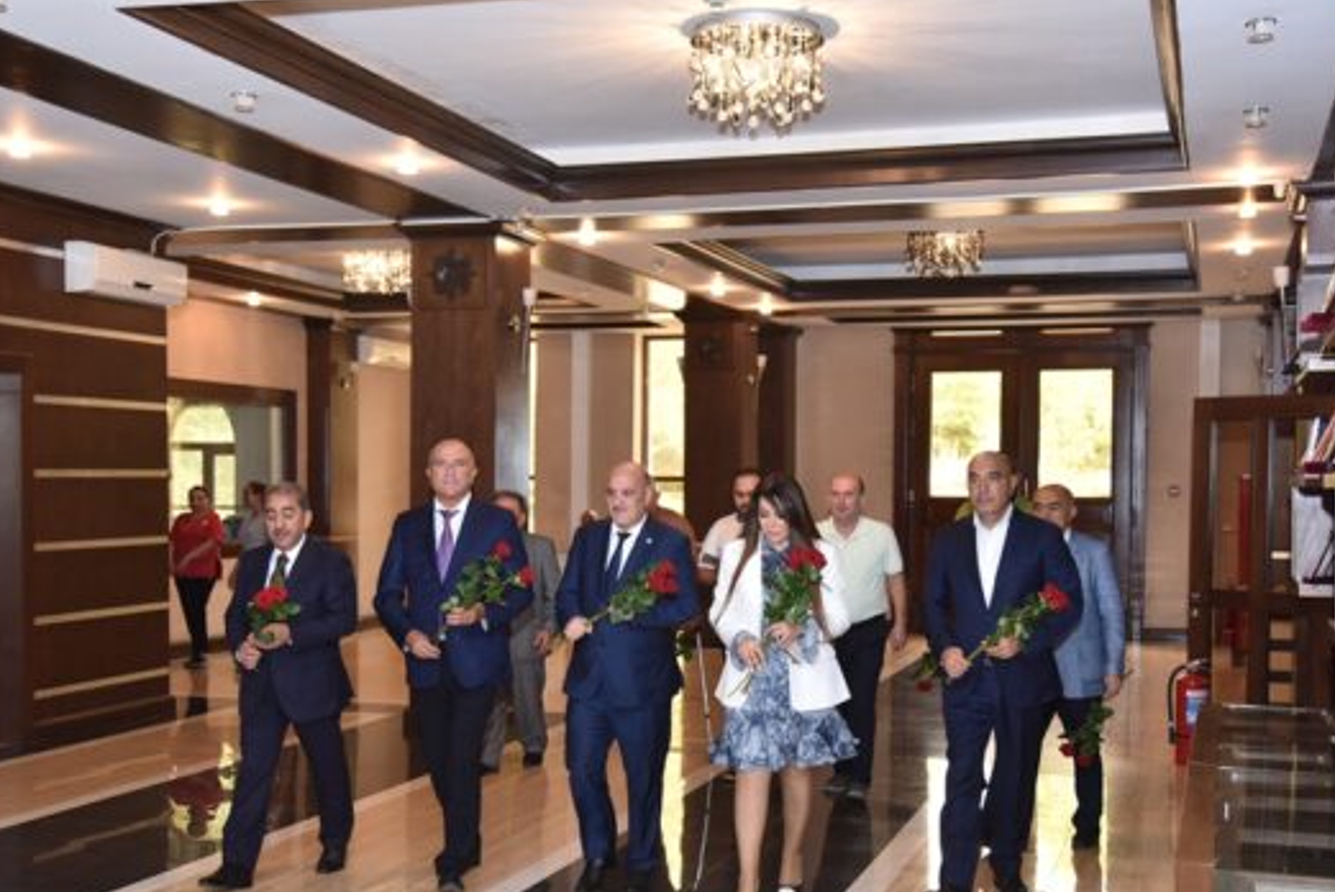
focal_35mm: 47
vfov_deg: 28.6
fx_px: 1744
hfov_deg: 41.9
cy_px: 528
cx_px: 675
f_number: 4
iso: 2000
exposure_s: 1/160
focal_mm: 38
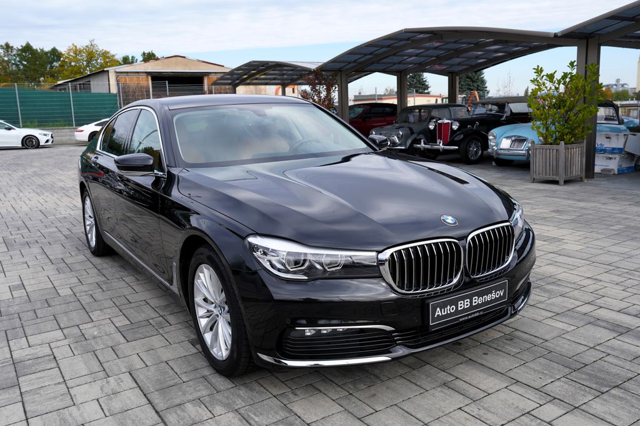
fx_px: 551
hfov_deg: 60.3
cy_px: 213
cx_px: 320
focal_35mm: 31
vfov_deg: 42.3
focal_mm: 31
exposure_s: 1/200
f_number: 6.3
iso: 100
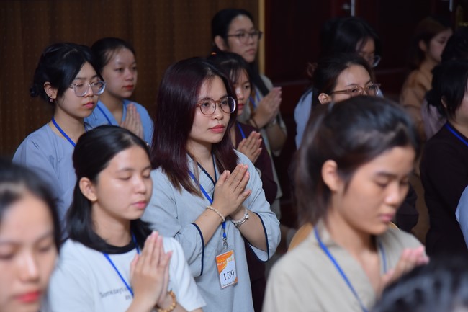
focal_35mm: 110
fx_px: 1430
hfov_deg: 18.6
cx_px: 234
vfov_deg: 12.4
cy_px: 156
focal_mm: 110
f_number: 4.5
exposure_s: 1/125
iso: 640
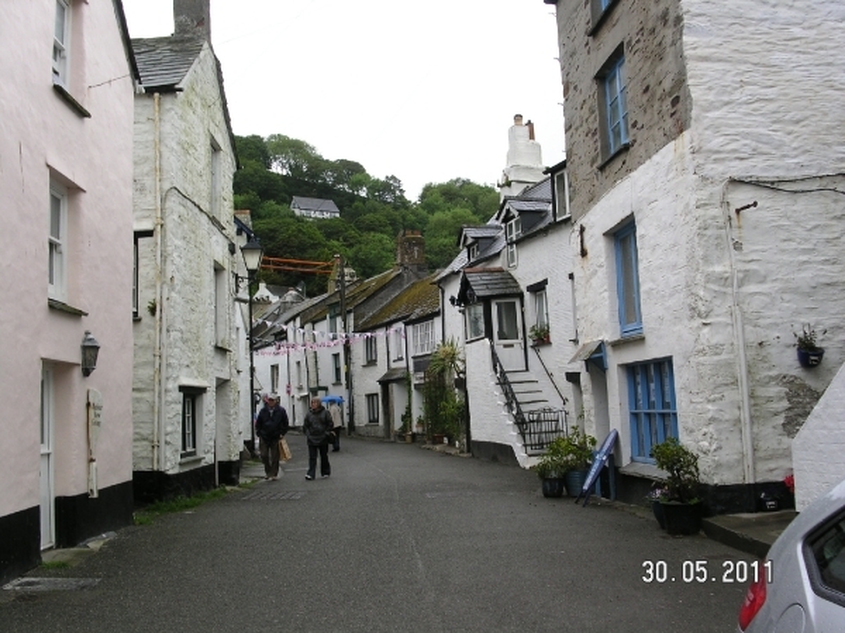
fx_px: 927
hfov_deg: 49.0
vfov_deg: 37.7
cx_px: 422
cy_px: 316
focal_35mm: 38
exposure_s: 1/180
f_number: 5.6
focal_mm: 7.8
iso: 100
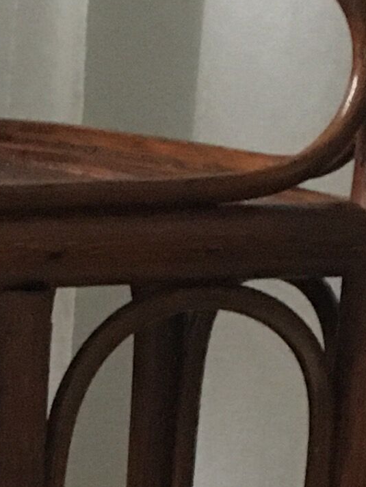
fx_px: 2311
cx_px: -169
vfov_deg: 10.8
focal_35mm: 164
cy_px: 1032
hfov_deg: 8.9
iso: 400
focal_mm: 4.15
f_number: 2.2
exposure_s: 1/17
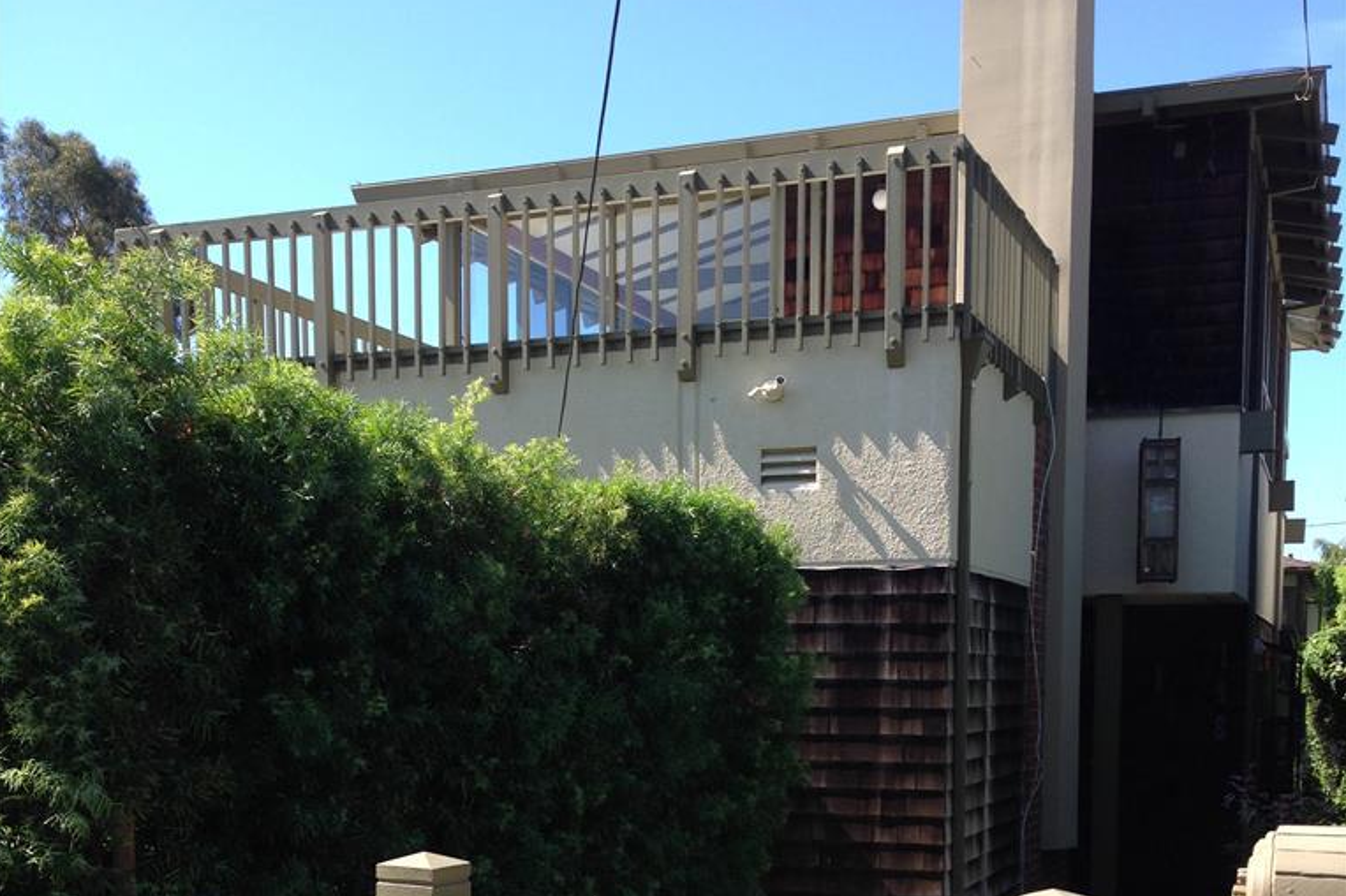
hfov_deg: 42.8
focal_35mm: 46
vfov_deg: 28.2
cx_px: 671
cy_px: 797
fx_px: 1719
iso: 50
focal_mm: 4.12
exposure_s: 1/609
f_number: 2.4
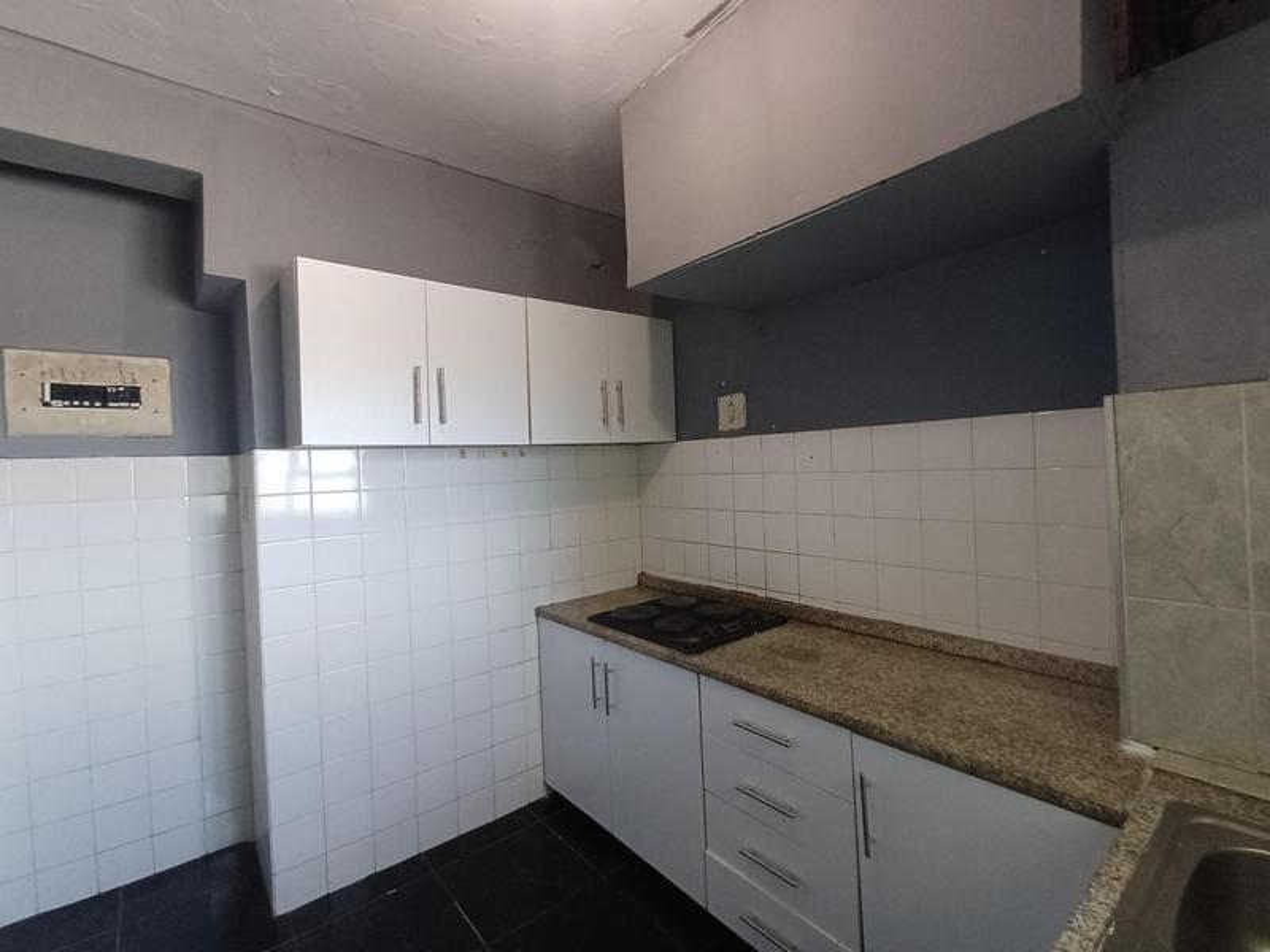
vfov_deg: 78.1
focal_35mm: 16
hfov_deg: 94.5
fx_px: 587
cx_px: 635
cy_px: 476
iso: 160
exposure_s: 1/33.3
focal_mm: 1.64
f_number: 2.2
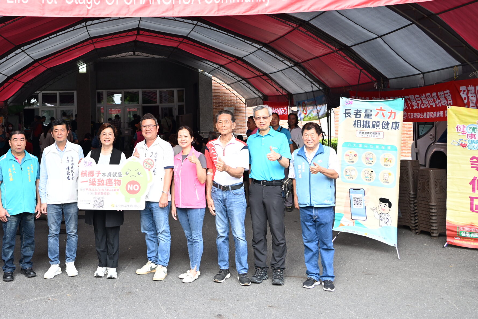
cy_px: 91
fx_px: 567
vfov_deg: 31.0
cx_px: 142
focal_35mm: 43
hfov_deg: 44.7
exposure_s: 1/200
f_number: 4.5
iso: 320
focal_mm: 29.5
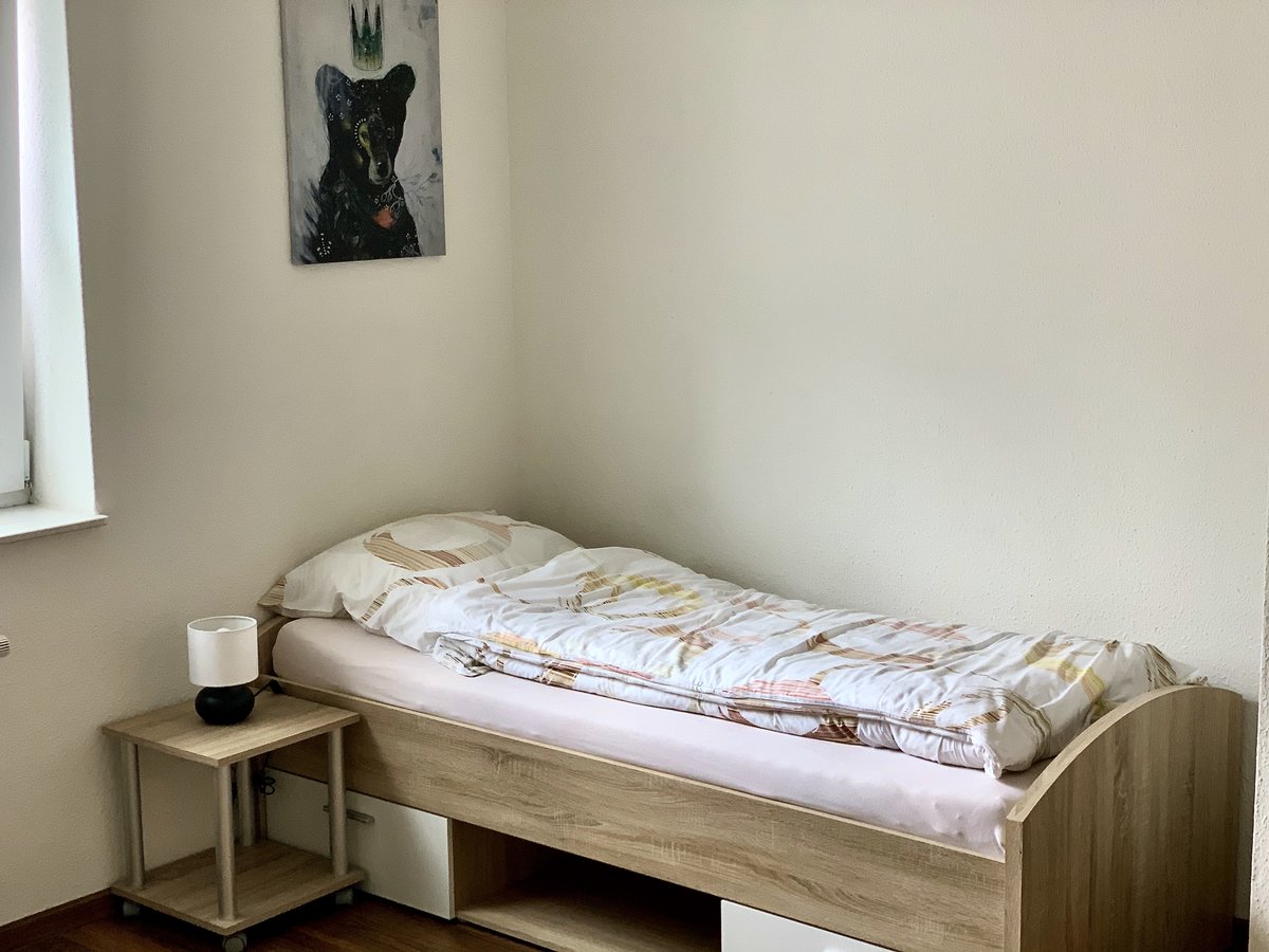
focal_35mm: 52
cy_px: 476
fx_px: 1906
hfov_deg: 36.8
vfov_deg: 28.0
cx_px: 634
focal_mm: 6
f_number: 2.4
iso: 125
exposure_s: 1/90
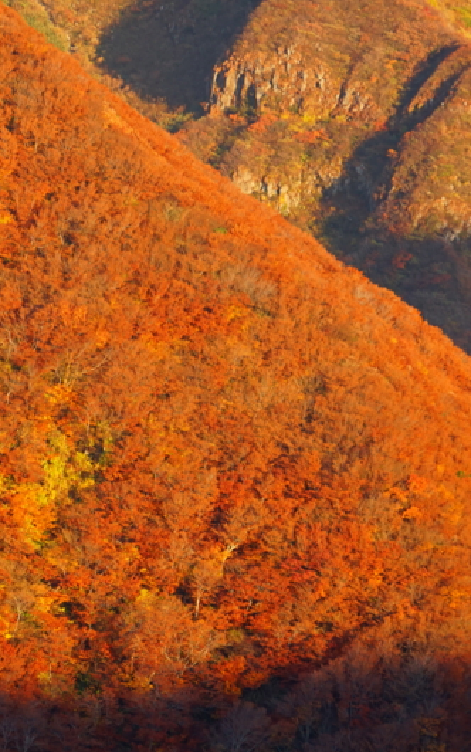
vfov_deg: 4.6
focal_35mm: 461
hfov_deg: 2.9
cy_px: 377
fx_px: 9453
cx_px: 193
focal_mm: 200
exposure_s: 1/350
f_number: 6.3
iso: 500
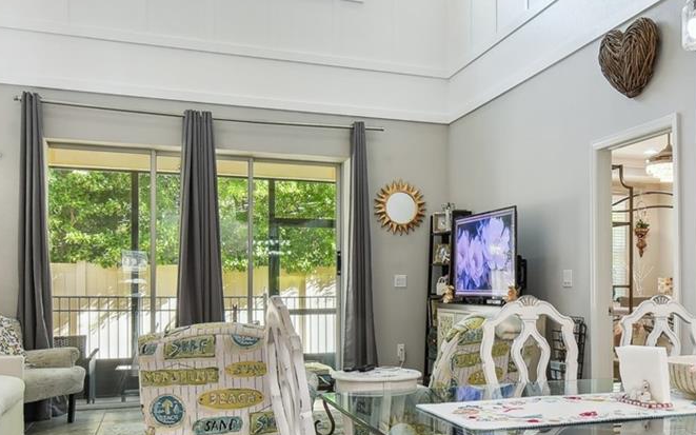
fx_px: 702
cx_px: 441
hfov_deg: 52.1
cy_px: 283
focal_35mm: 37
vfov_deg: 34.2
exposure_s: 1/3.33
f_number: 7.1
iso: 100
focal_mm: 10
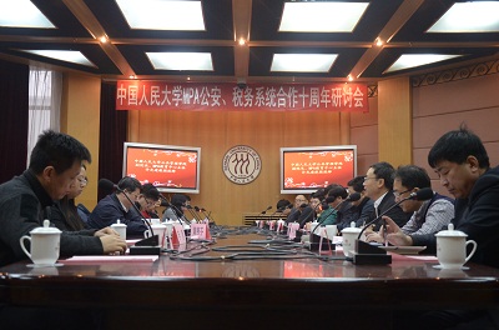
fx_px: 539
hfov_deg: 49.7
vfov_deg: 34.0
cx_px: 250
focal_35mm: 39
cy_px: 165
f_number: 4
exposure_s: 1/50
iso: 1400
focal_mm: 26
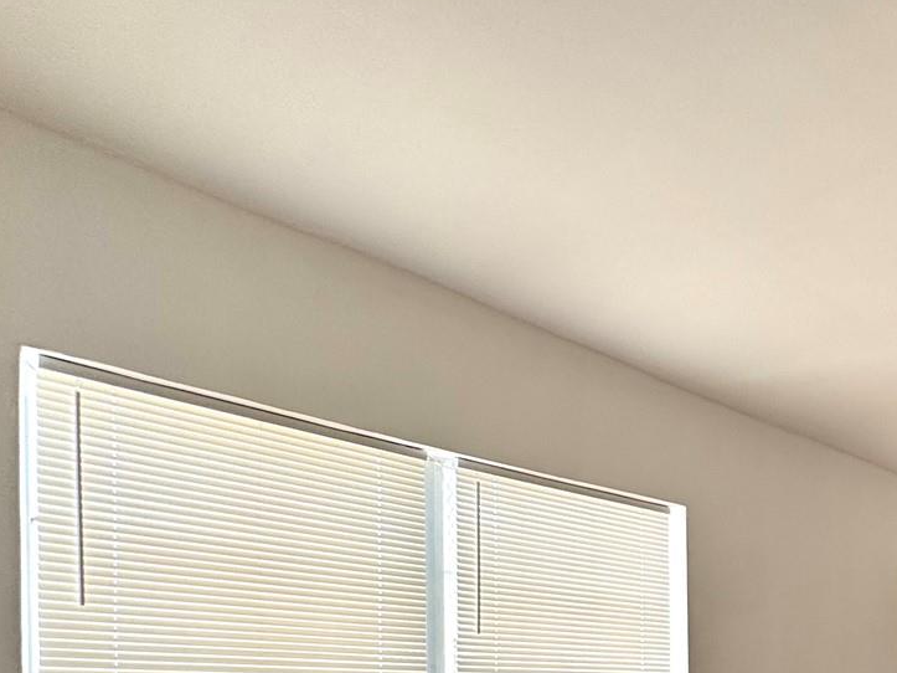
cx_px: 928
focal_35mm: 31
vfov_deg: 38.7
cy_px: 714
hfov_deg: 46.9
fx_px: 803
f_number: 2.2
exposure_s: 1/130
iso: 40
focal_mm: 2.22
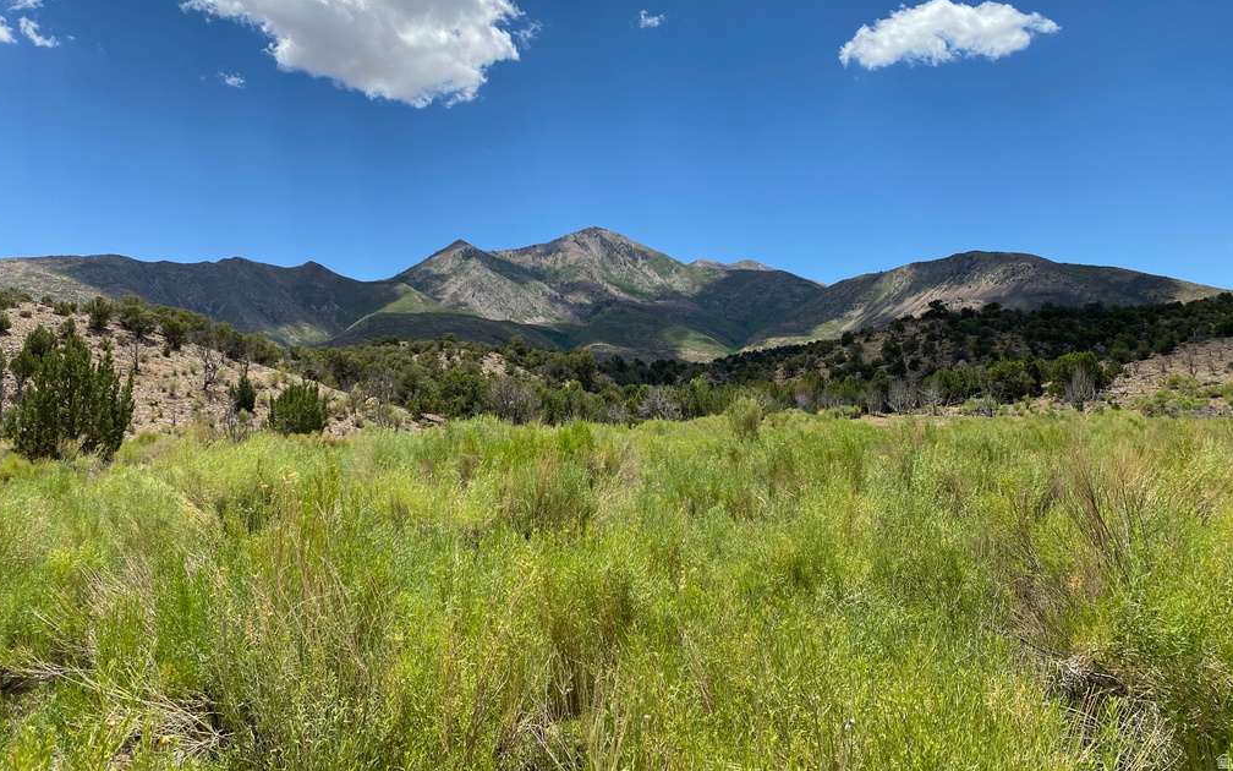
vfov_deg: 44.3
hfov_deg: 66.5
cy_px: 302
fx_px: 941
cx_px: 609
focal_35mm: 28
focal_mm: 4.25
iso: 32
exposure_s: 1/3300
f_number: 1.8
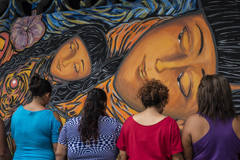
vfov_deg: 25.5
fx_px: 353
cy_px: 80
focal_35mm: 53
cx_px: 120
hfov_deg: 37.5
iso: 400
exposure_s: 1/480
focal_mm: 35
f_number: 4
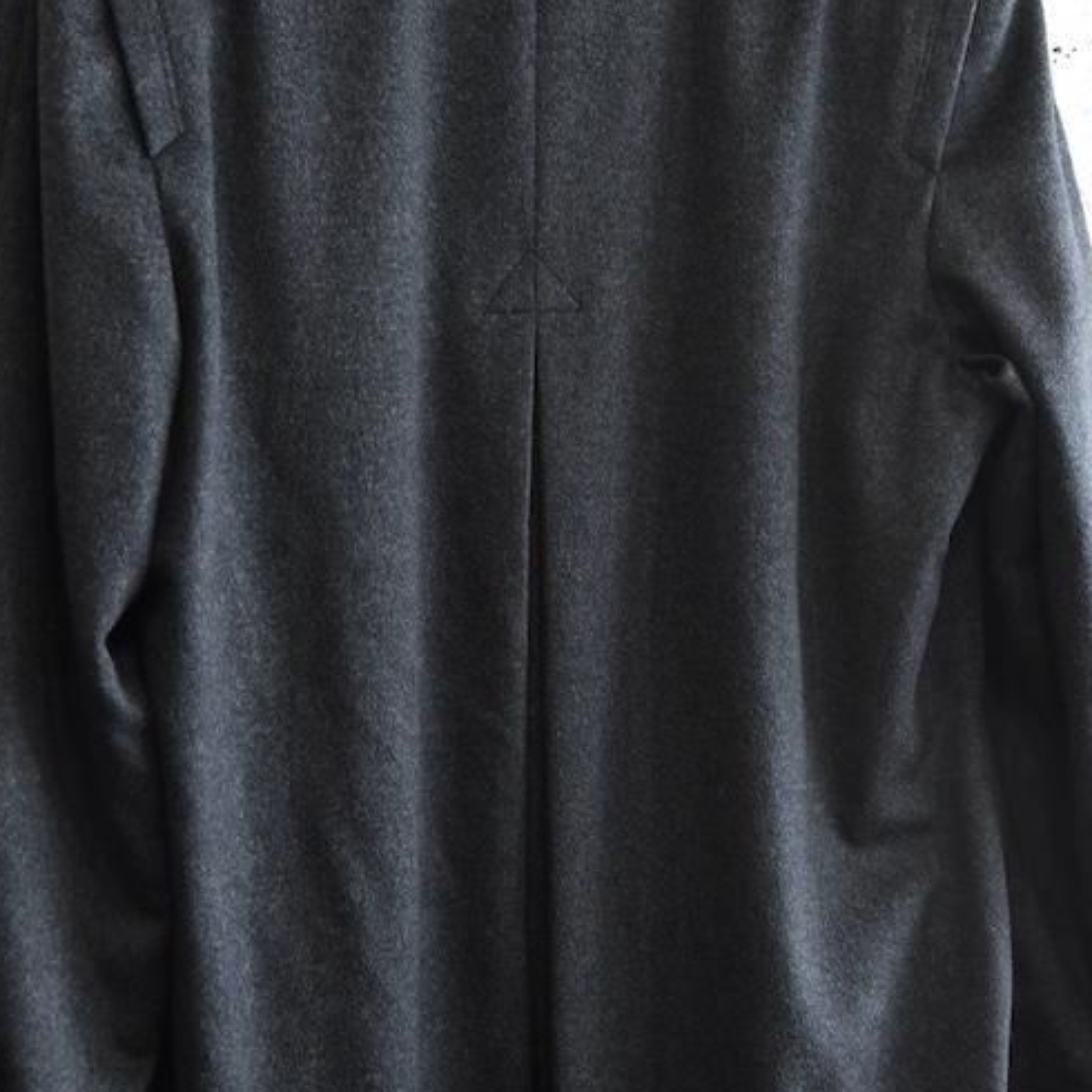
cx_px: 546
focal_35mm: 60
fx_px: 2141
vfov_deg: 28.5
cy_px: 408
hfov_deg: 28.6
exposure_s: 1/80
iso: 2500
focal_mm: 46
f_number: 5.6
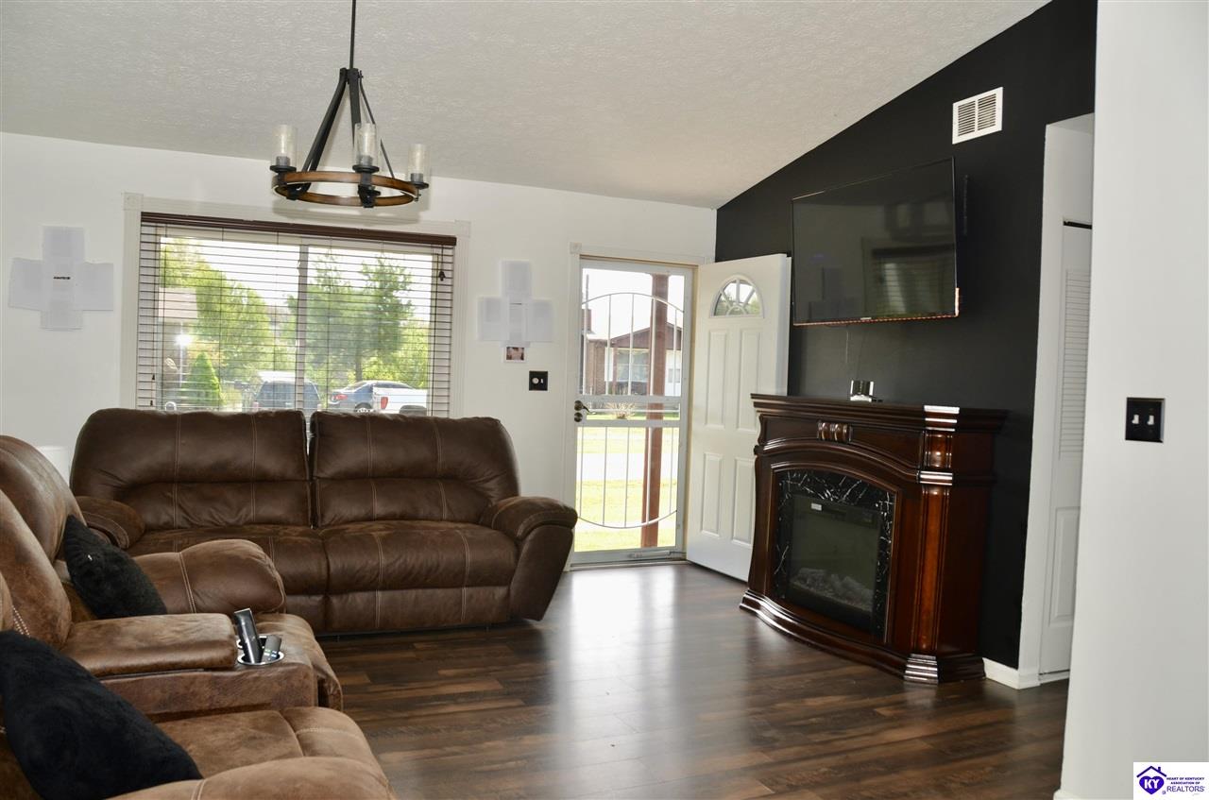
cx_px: 604
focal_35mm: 27
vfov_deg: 47.7
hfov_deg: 67.5
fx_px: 905
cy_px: 400
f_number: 5.6
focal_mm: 18
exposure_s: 1/125
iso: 200
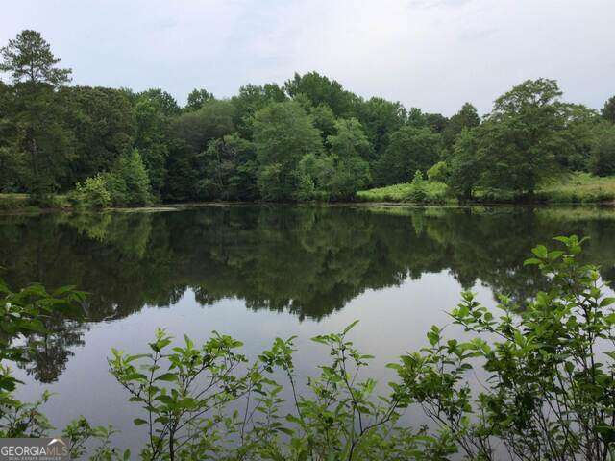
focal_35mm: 31
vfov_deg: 45.4
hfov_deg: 58.4
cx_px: 308
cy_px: 230
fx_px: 551
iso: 25
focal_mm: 3.3
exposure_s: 1/342
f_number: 2.4
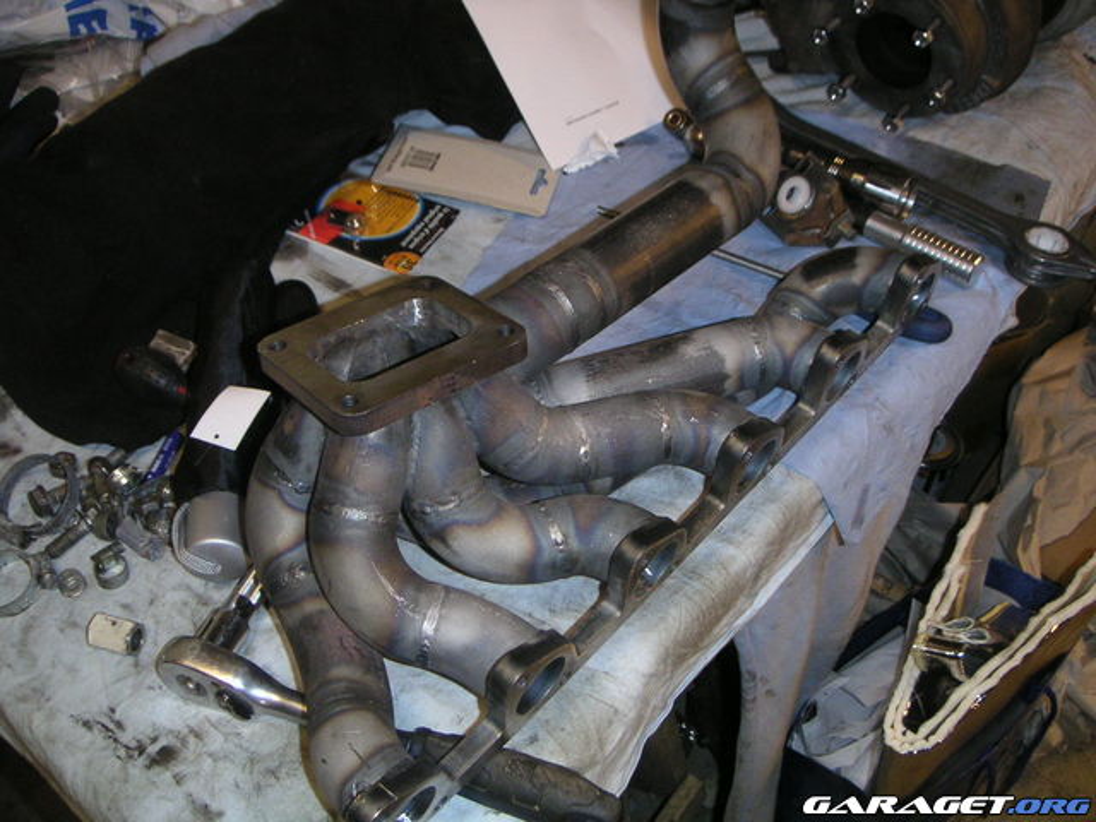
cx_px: 548
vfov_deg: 37.7
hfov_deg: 49.0
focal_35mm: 38
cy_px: 411
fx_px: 1203
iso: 160
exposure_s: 1/45
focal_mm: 6
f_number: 2.8
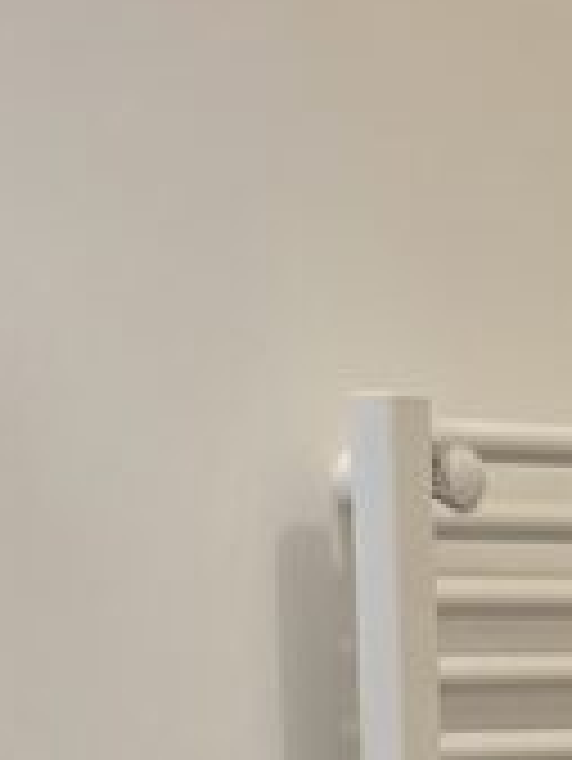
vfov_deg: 9.6
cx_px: 820
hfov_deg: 7.5
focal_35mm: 195
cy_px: 1378
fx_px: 4291
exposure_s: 1/100
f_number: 1.6
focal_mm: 5.1
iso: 125
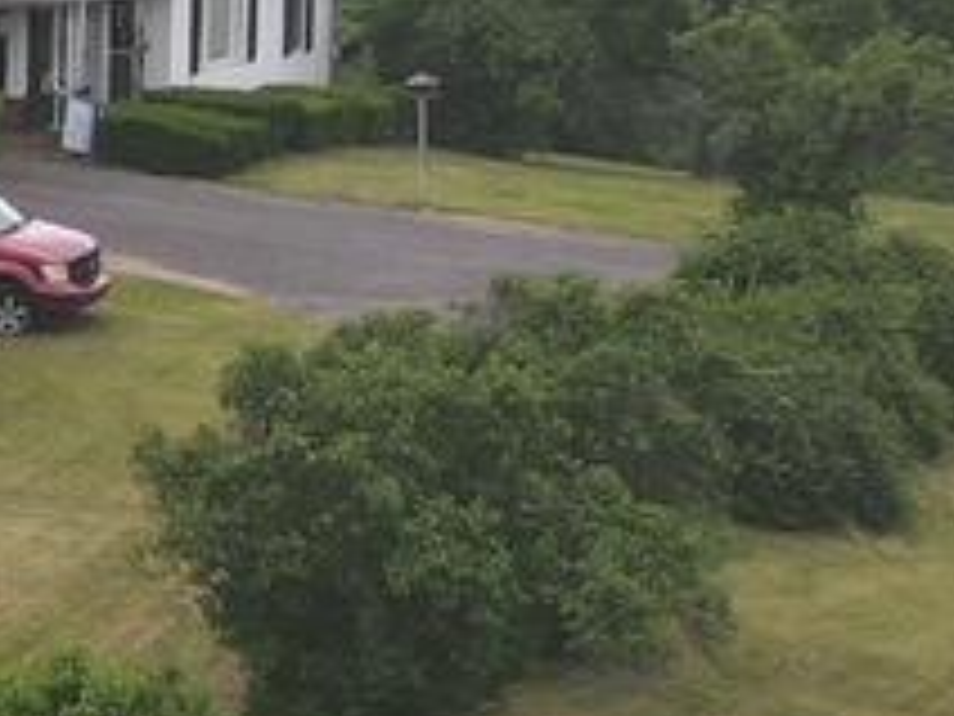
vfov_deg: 10.2
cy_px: 495
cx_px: -810
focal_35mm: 145
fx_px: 3996
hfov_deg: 12.4
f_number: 2.8
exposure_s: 1/400
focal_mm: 4.5
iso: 100
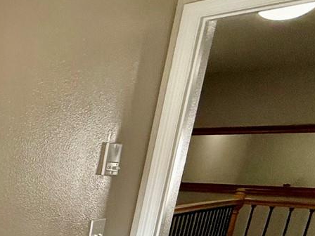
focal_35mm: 50
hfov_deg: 23.2
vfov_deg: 26.8
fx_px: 455
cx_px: -233
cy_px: 257
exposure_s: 1/99
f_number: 2.2
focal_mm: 2.22
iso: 64
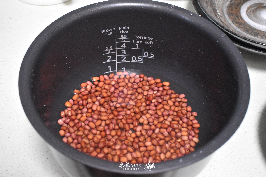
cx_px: 133
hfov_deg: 43.6
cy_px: 88
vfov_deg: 29.9
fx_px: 332
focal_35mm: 45
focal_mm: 30
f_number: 5
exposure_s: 1/50
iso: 8000
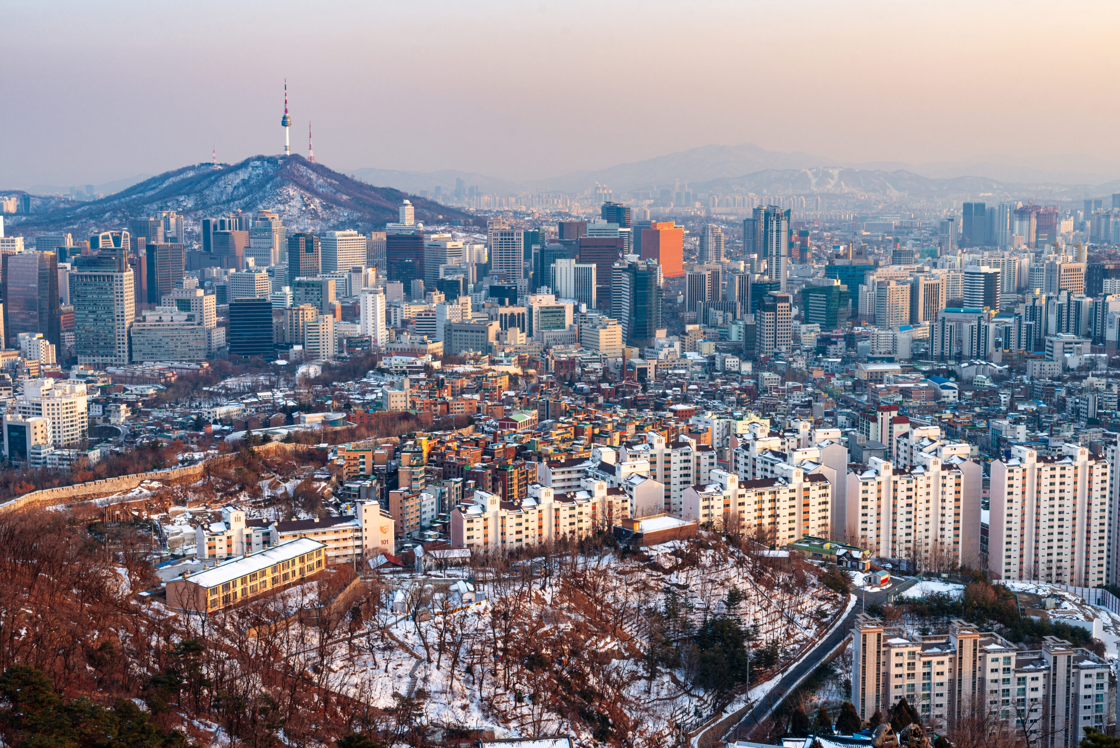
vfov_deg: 27.0
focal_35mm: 50
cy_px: 374
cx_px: 560
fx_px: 1556
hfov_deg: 39.6
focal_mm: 50
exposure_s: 1/13
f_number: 8
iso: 100
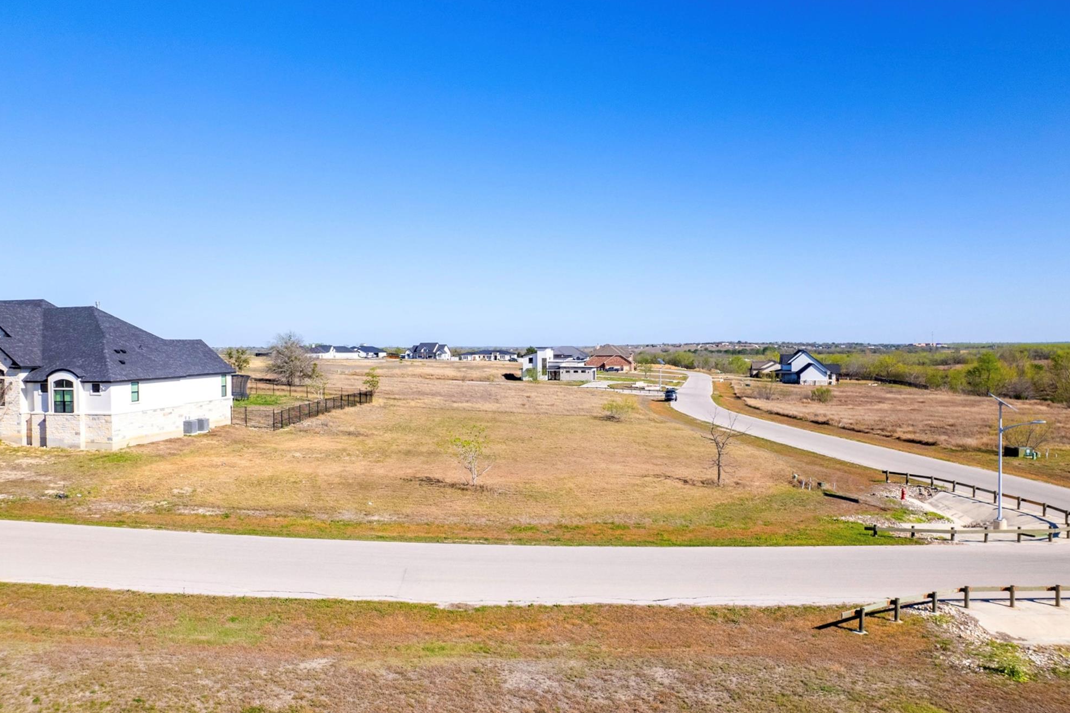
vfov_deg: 55.1
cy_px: 365
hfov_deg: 76.1
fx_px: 684
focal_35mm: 23
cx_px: 523
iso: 100
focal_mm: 8.38
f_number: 2.8
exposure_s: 1/120
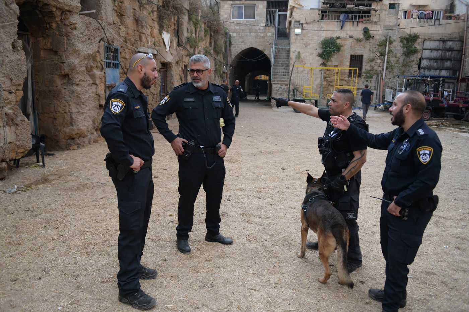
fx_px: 365
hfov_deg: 65.5
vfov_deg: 46.4
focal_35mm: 28
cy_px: 156
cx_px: 234
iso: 1600
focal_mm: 28
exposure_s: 1/6400
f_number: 2.8
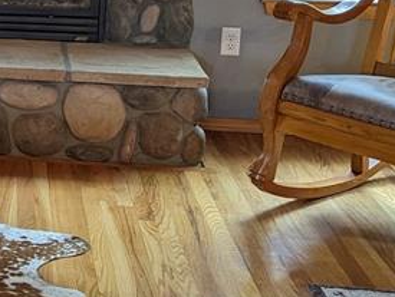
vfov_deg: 16.2
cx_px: -131
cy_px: -30
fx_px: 1017
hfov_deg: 20.0
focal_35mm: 89
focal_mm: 6.81
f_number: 1.85
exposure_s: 1/40
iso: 173
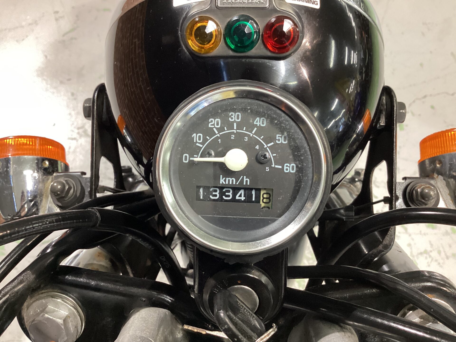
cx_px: 228
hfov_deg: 58.4
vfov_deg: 45.4
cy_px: 171
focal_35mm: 31
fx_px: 408
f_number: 2.4
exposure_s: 1/33
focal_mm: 3.3
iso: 250
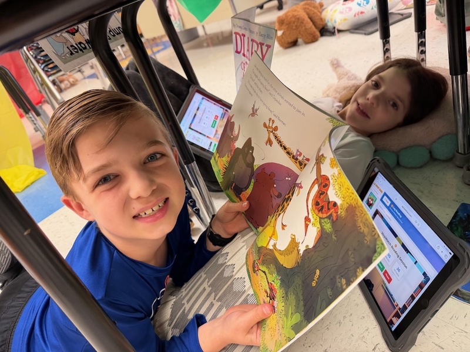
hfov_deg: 71.6
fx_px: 326
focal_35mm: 24
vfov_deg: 56.8
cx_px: 235
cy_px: 176
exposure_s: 1/60
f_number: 1.78
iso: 200
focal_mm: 6.76
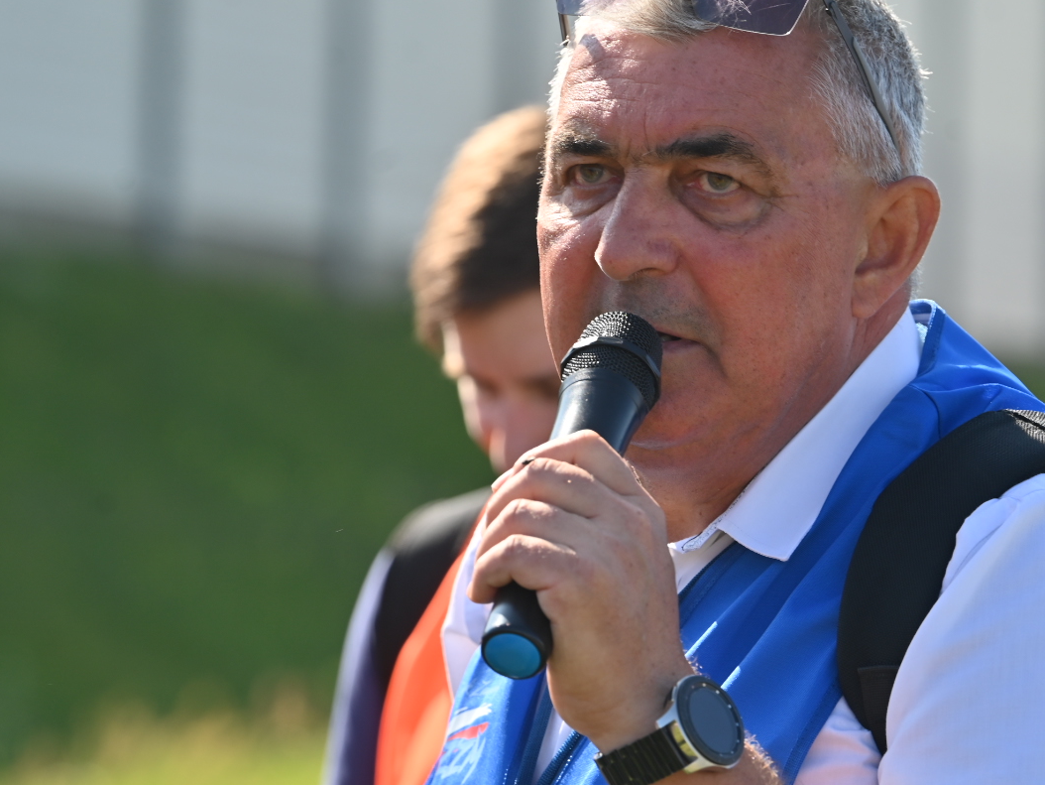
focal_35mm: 266
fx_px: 8032
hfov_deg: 7.4
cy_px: 435
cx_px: 682
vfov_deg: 5.6
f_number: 5.6
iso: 100
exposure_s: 1/400
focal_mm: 180
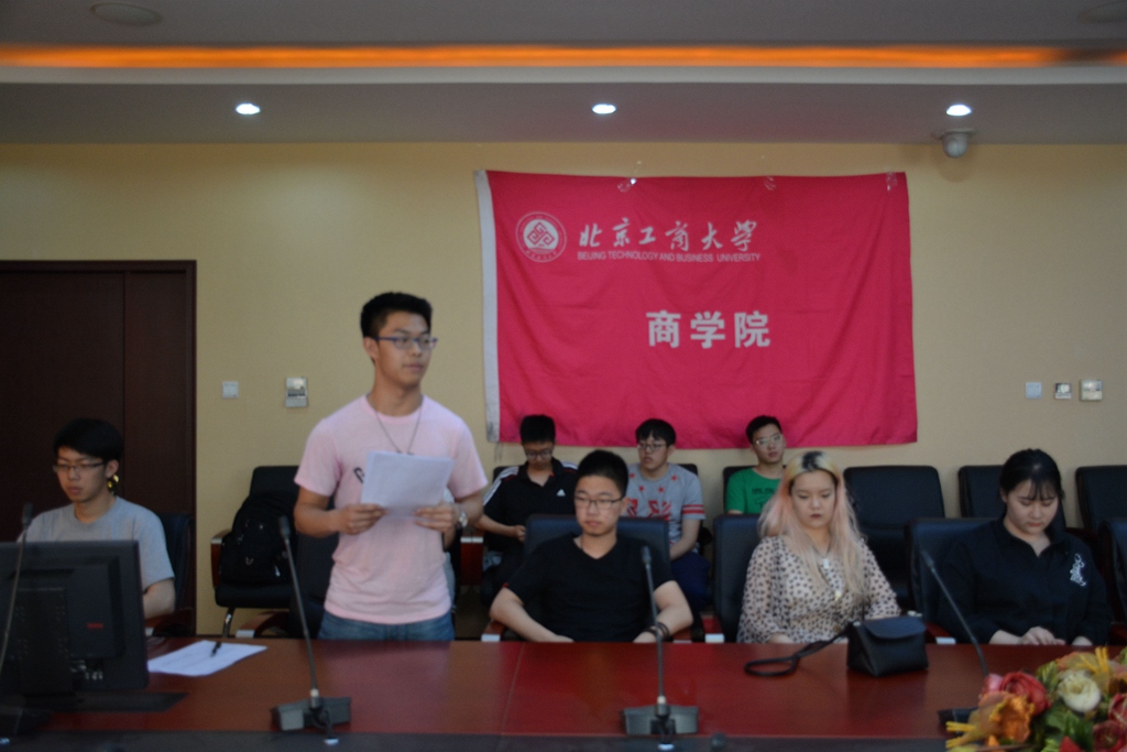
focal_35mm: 34
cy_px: 376
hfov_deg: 55.1
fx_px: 1080
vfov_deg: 38.4
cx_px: 564
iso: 900
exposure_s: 1/30
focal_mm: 23
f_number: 3.8
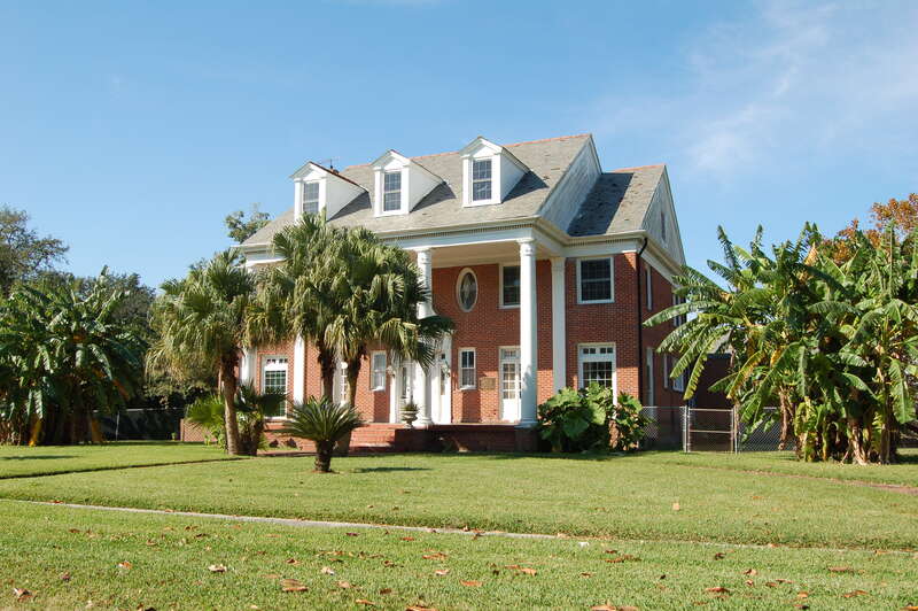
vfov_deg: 39.9
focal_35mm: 33
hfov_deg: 57.3
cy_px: 306
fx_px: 841
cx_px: 459
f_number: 8
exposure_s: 1/250
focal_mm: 22
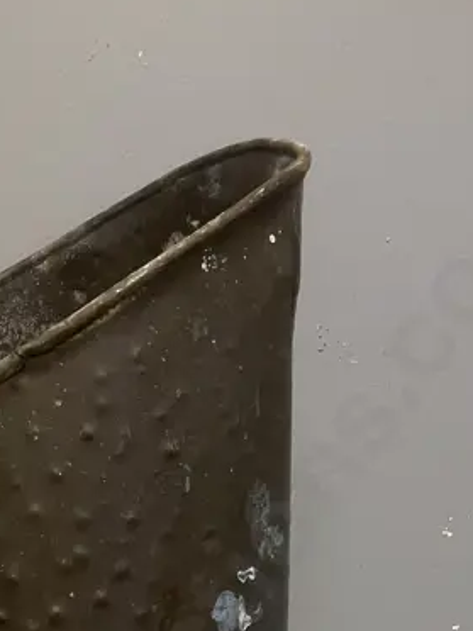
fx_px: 1403
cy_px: 829
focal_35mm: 77
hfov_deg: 18.9
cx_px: 59
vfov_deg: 22.5
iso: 80
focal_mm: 3.99
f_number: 1.8
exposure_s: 1/50
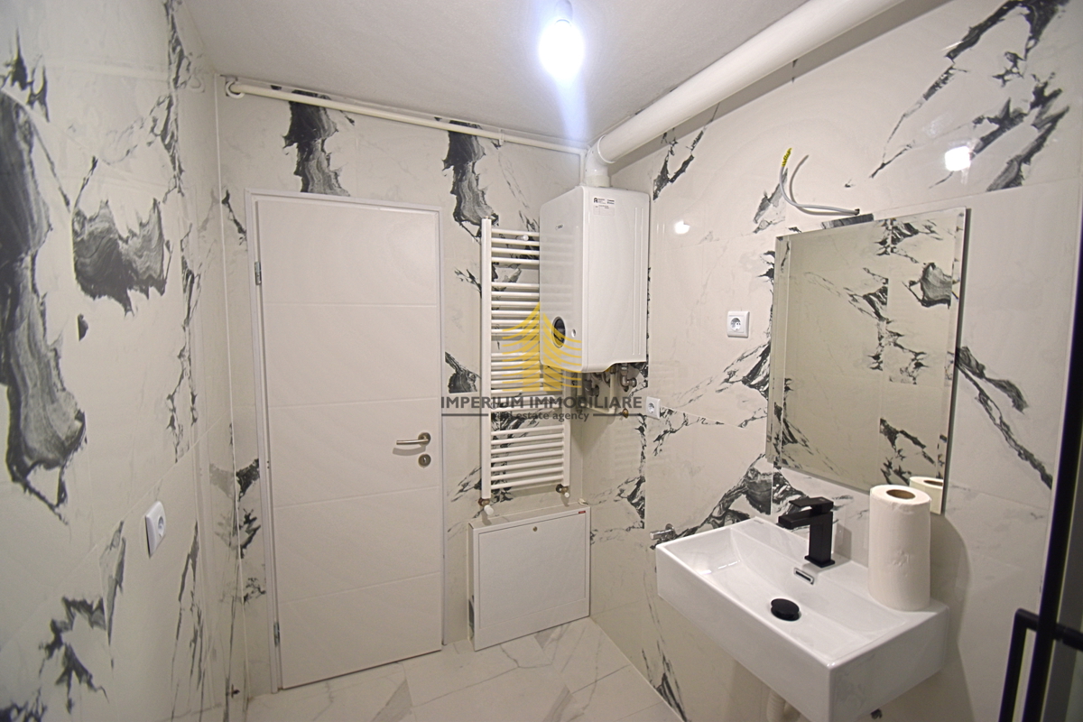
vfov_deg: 77.3
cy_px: 361
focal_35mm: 15
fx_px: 451
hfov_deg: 100.4
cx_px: 542
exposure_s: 1/25
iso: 100
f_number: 4.5
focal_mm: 10
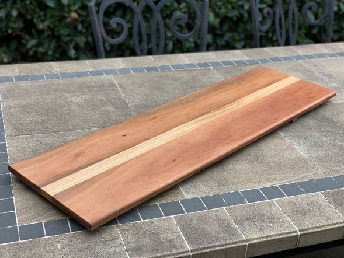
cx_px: 170
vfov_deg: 27.5
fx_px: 527
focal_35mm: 53
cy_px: 128
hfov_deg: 36.2
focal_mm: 6
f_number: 2.4
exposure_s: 1/122
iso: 32
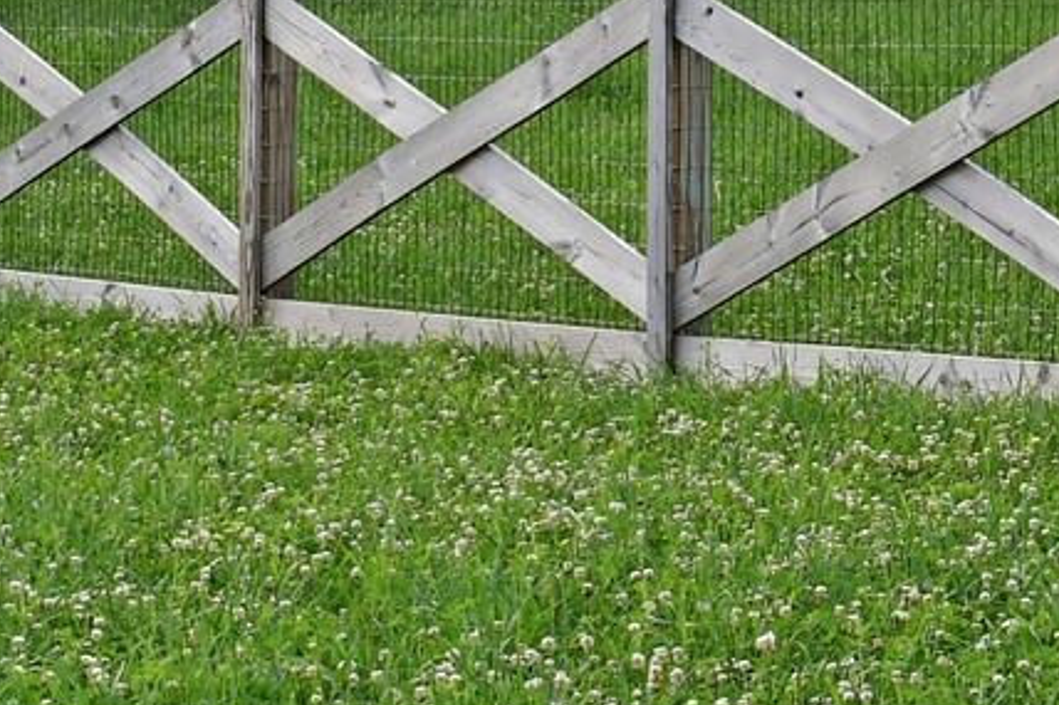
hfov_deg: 9.3
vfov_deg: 6.2
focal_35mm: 220
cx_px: 911
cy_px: -424
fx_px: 6469
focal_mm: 31
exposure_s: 1/250
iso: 125
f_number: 8
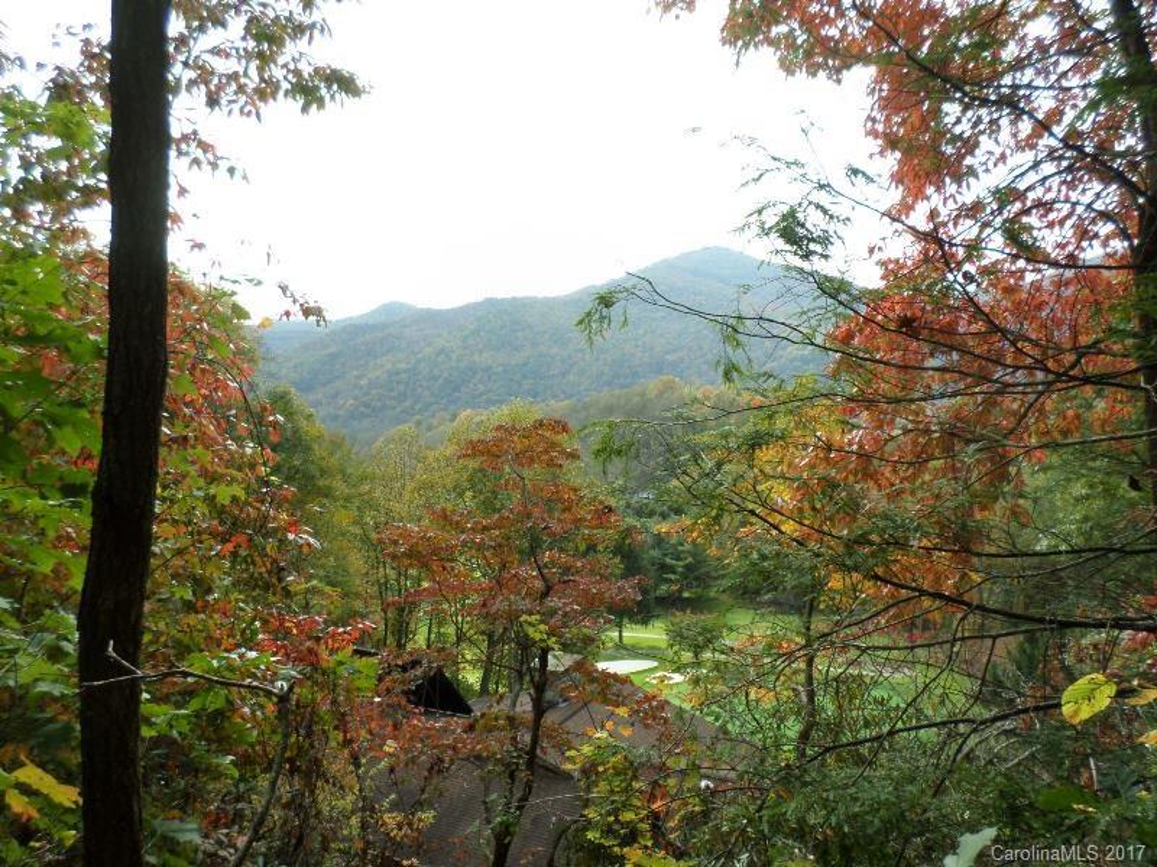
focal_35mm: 25
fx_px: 836
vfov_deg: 54.9
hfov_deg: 69.4
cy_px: 434
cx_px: 578
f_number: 2.5
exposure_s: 1/350
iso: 80
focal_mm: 4.5
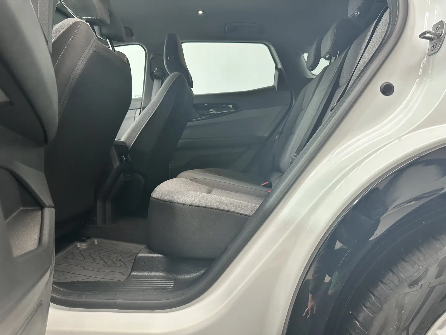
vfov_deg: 56.8
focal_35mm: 24
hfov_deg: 71.6
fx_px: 309
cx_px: 223
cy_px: 168
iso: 160
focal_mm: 6.86
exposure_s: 1/50
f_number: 1.78
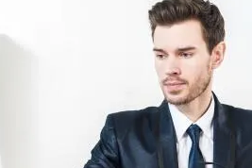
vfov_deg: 15.1
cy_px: 143
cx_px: 110
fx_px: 630
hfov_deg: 22.6
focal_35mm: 90
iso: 200
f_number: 4
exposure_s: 1/160
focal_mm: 50
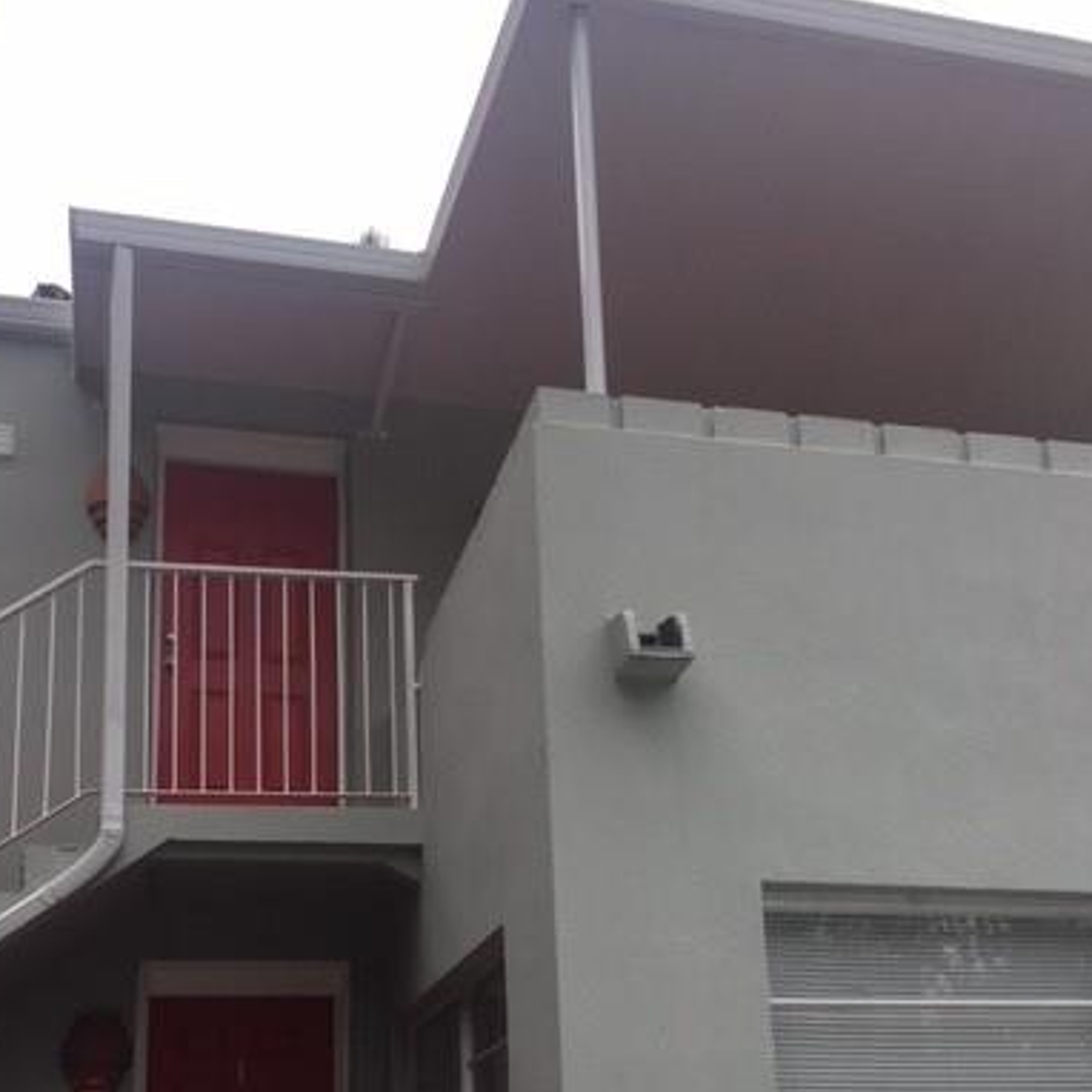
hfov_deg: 39.1
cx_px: 509
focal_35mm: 43
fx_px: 1535
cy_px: 866
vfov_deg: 37.8
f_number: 2.2
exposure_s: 1/587
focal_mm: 4.15
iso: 25
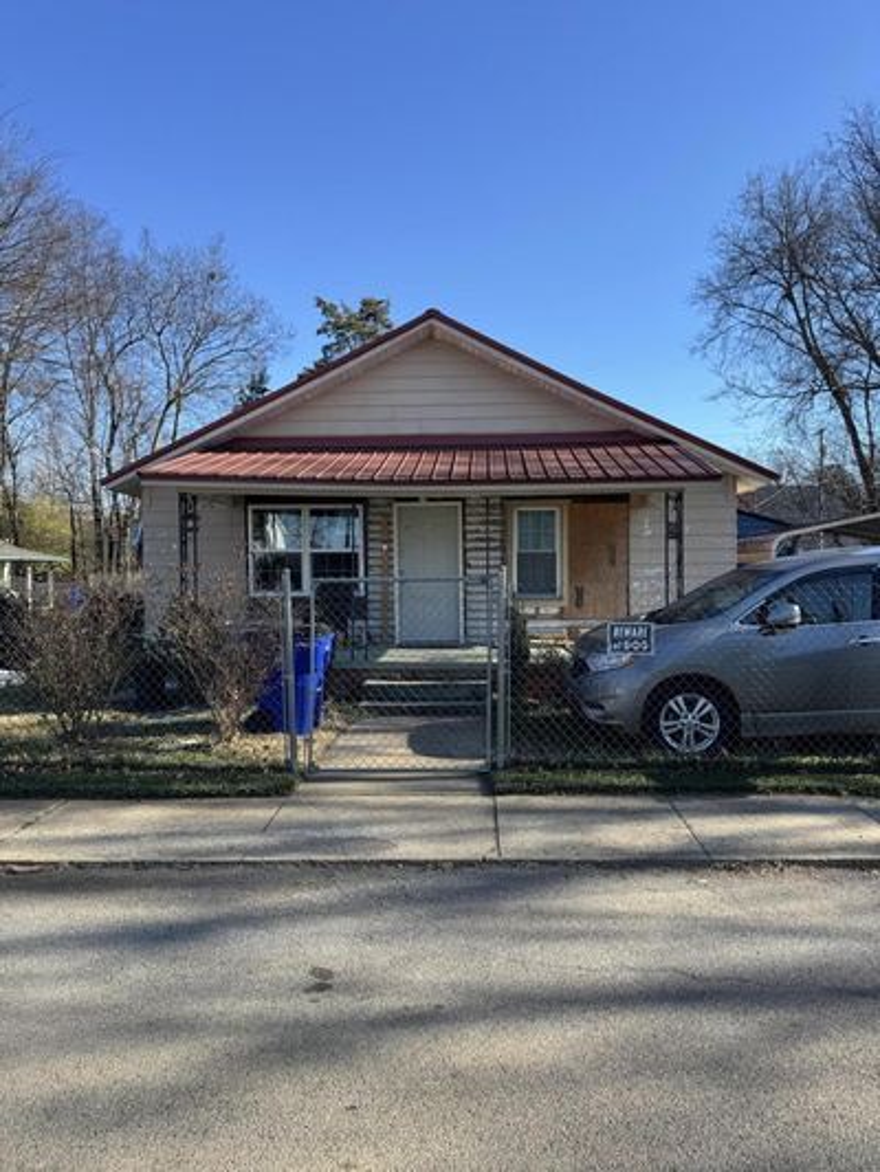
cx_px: 440
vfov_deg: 71.6
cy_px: 586
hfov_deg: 56.8
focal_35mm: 24
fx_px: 813
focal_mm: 6.76
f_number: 1.78
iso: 80
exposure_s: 1/1980
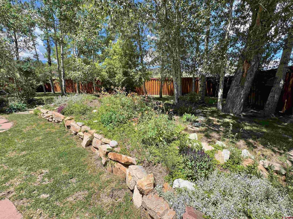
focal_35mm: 13
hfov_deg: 106.2
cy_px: 110
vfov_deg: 89.9
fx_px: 110
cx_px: 146
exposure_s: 1/786
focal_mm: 1.57
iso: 32
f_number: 1.8
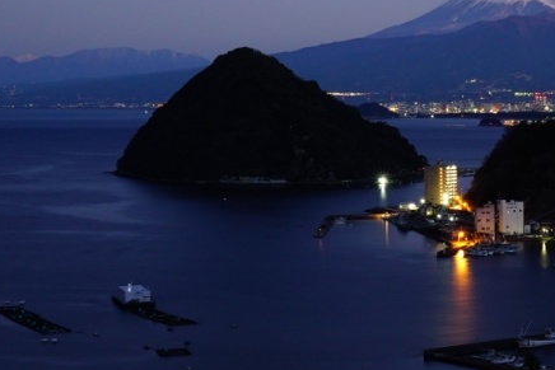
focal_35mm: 101
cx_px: 443
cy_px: 205
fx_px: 1558
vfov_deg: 13.6
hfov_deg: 20.0
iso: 800
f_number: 16
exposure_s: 18
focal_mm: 55
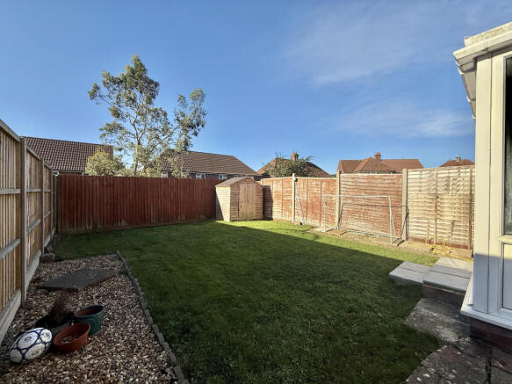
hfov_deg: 102.1
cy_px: 192
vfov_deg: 85.7
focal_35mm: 14
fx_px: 207
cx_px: 256
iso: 50
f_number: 2.2
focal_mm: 2.22
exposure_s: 1/1464
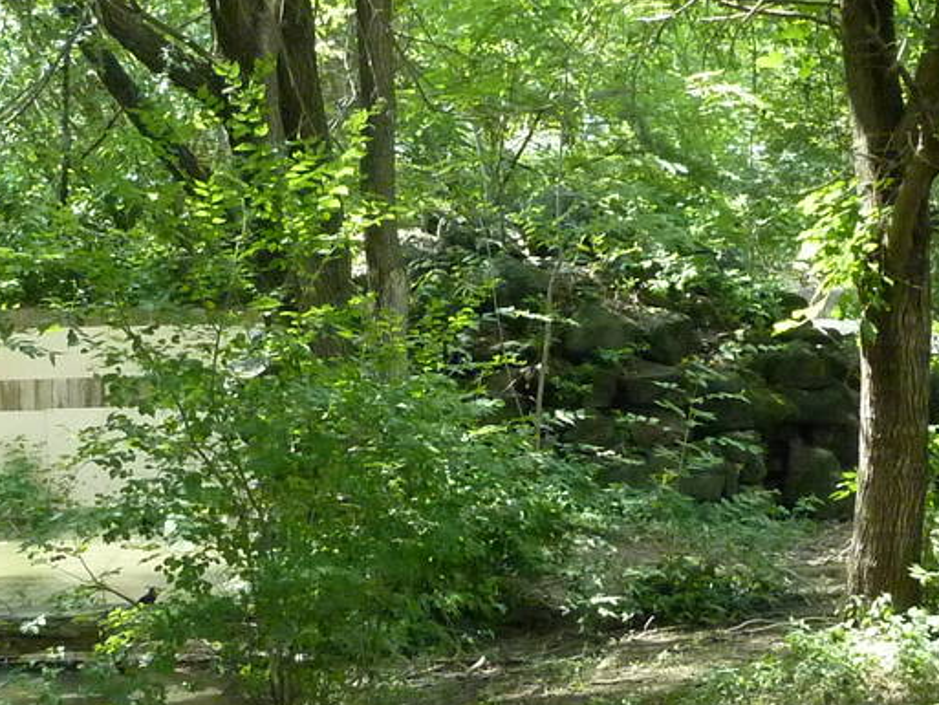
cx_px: 417
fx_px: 2116
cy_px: 434
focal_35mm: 78
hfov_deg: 25.0
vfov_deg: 18.9
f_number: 3.3
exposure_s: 1/200
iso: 400
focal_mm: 4.1
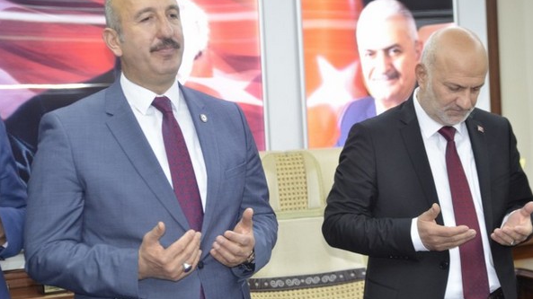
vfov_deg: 15.5
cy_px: 148
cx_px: 299
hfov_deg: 27.2
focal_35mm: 78
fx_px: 1102
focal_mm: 44
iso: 800
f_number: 2.8
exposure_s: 1/60
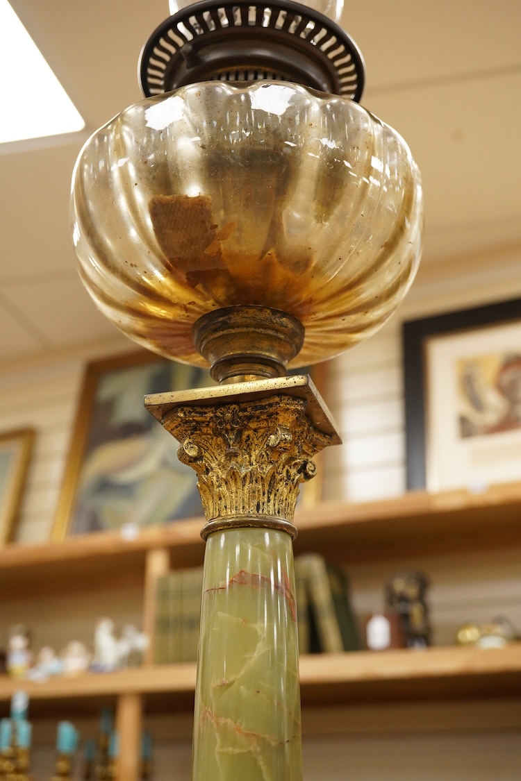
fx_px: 977
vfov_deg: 43.6
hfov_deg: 29.9
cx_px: 260
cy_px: 390
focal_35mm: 45
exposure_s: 1/160
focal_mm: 30
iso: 2500
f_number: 8
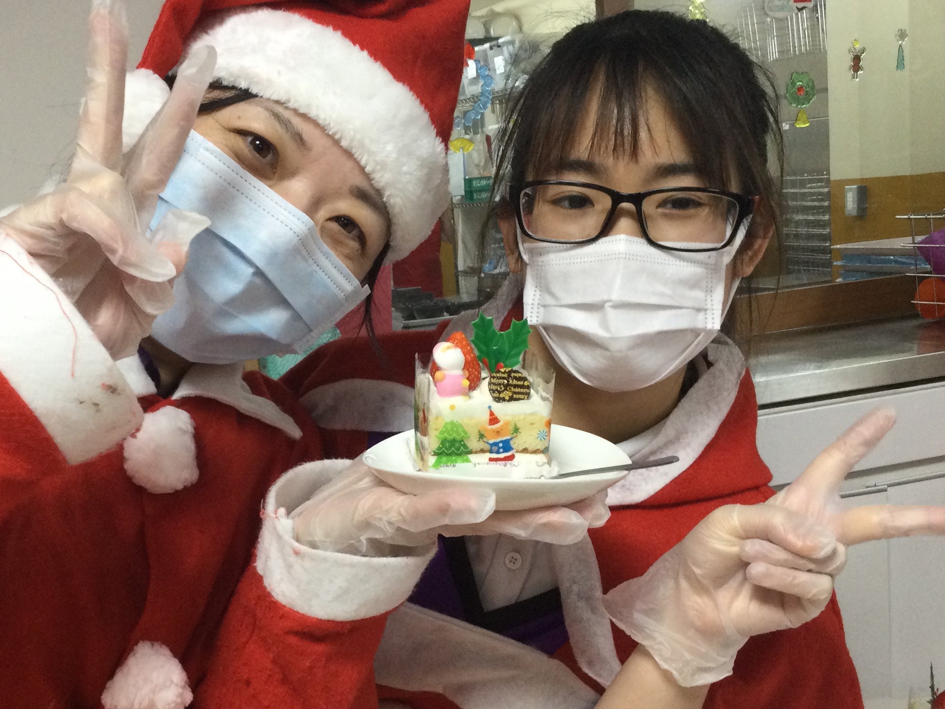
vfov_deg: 29.5
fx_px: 1338
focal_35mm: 49
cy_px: 464
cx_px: 365
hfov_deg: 38.7
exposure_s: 1/30
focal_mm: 3.3
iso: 64
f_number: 2.4
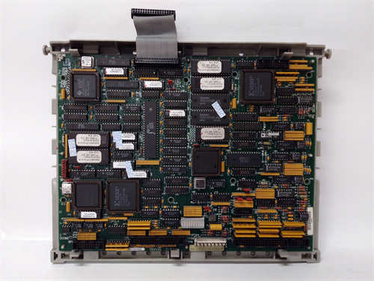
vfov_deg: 51.4
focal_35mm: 27
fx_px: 292
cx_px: 187
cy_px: 140
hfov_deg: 65.3
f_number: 2
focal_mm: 3.79
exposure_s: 1/33
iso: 312
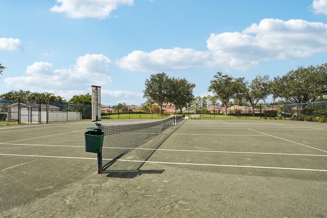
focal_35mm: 17
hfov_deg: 93.2
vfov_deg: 70.4
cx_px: 169
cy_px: 111
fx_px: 154
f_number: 8
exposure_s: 1/1000
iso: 400
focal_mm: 16
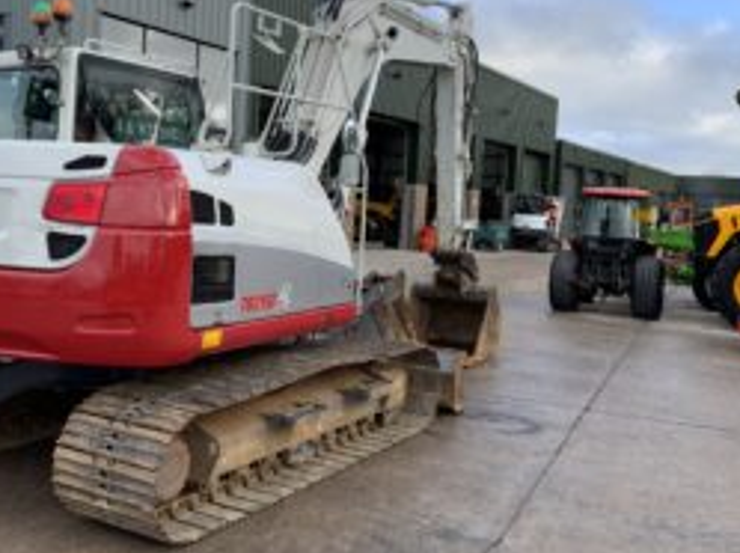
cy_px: 247
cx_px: 262
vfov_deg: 34.2
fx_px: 897
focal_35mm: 42
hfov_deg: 44.4
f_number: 1.8
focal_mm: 3
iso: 16
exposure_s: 1/540
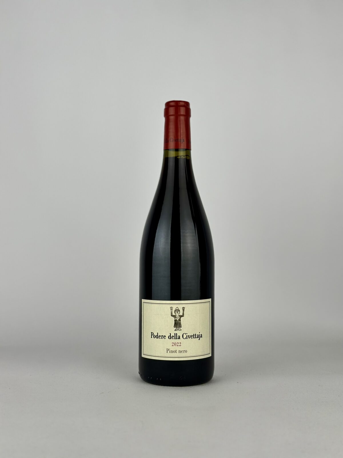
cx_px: 172
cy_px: 229
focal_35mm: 48
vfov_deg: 39.7
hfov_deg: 30.3
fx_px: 634
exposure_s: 1/756
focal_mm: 6.86
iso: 80
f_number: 1.78
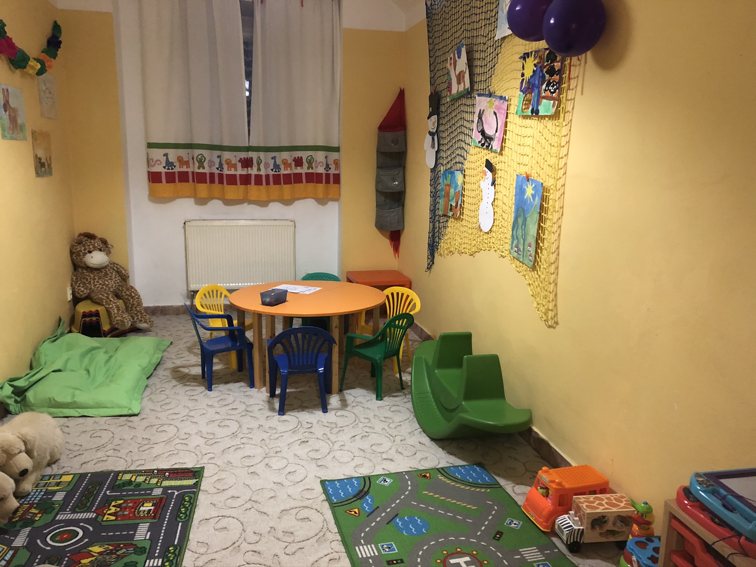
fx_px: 612
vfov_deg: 49.7
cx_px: 378
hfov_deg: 63.4
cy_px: 284
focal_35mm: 28
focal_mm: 3.99
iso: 100
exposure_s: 1/14
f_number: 1.8
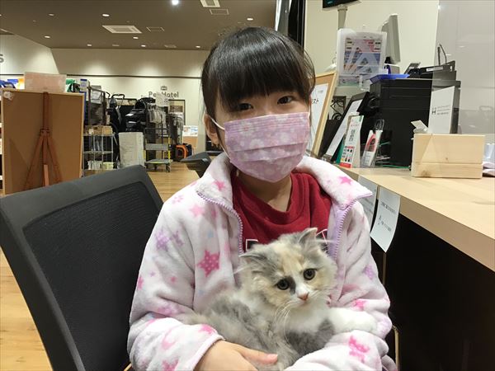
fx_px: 443
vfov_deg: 45.4
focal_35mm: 31
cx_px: 248
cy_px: 186
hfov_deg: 58.4
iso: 50
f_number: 2.4
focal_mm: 3.3
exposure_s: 1/30
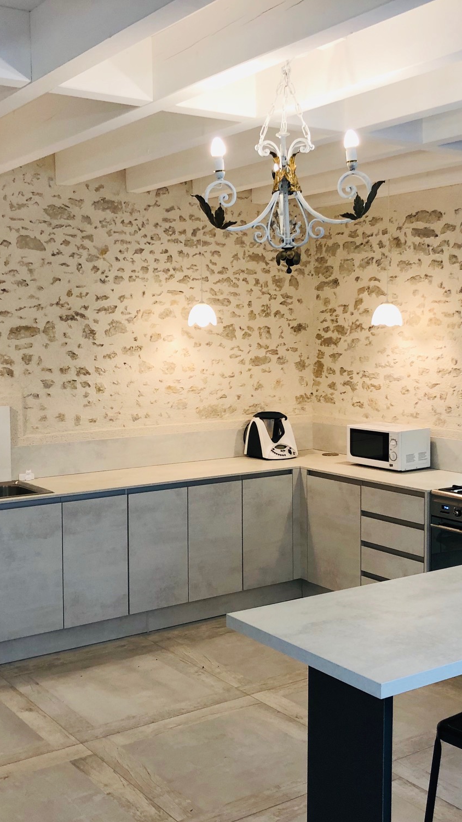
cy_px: 412
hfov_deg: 29.0
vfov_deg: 49.4
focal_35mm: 41
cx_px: 235
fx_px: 893
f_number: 1.8
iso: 40
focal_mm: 3.99
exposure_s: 1/20
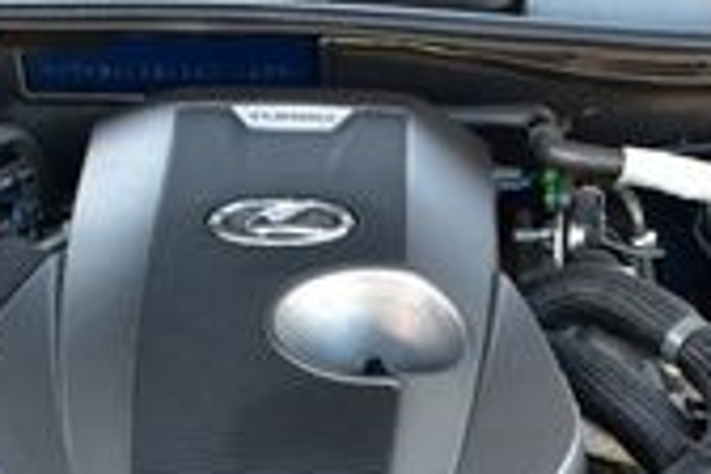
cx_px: 347
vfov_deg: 11.5
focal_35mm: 114
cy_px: 719
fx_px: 2251
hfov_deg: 17.9
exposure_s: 1/40
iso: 400
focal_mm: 20
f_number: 7.1
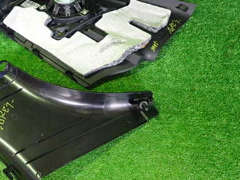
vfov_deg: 34.9
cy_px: 69
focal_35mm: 41
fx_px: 284
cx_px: 54
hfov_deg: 44.0
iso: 640
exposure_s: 1/30
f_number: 2
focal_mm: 4.5
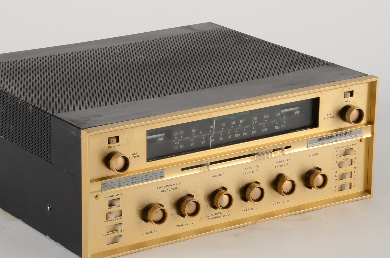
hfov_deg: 14.0
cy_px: 130
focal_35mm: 147
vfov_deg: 9.3
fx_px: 1586
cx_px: 155
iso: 200
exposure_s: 1/125
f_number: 16
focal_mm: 75
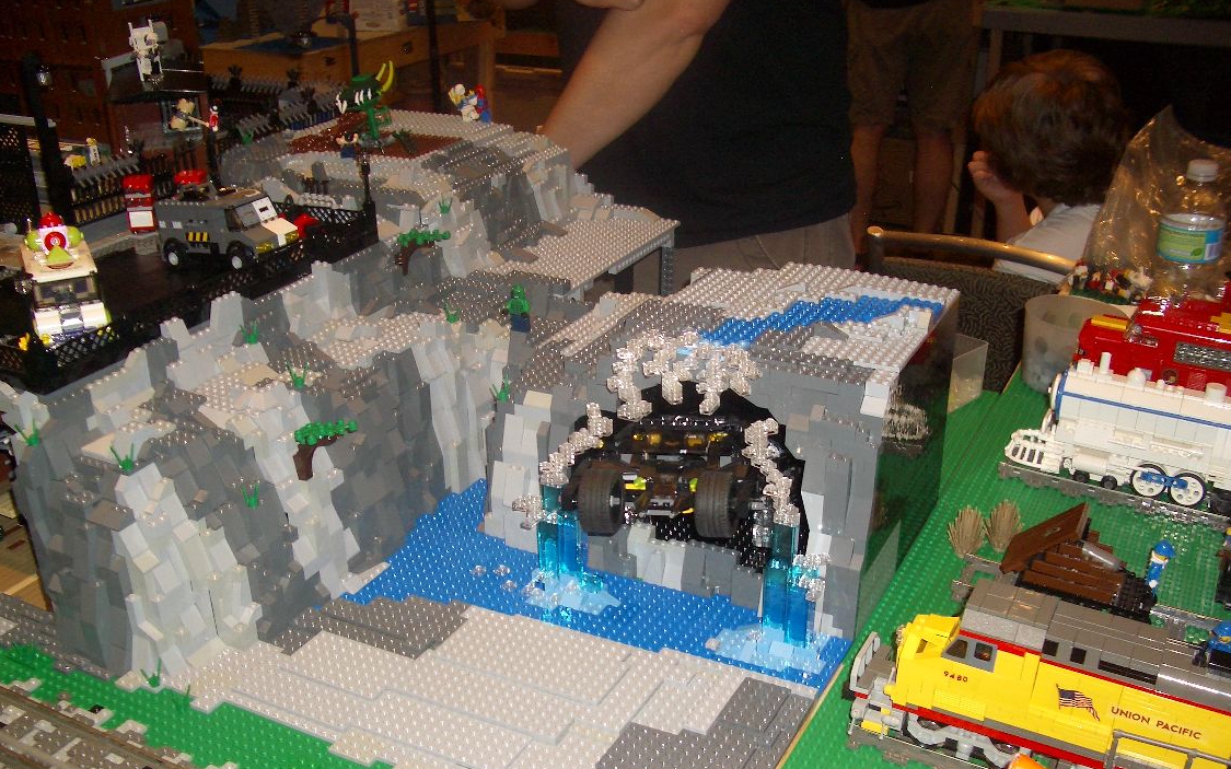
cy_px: 466
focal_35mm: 38
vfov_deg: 33.5
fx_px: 1275
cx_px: 609
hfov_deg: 51.5
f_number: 2.6
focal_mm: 5.8
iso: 100
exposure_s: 1/60
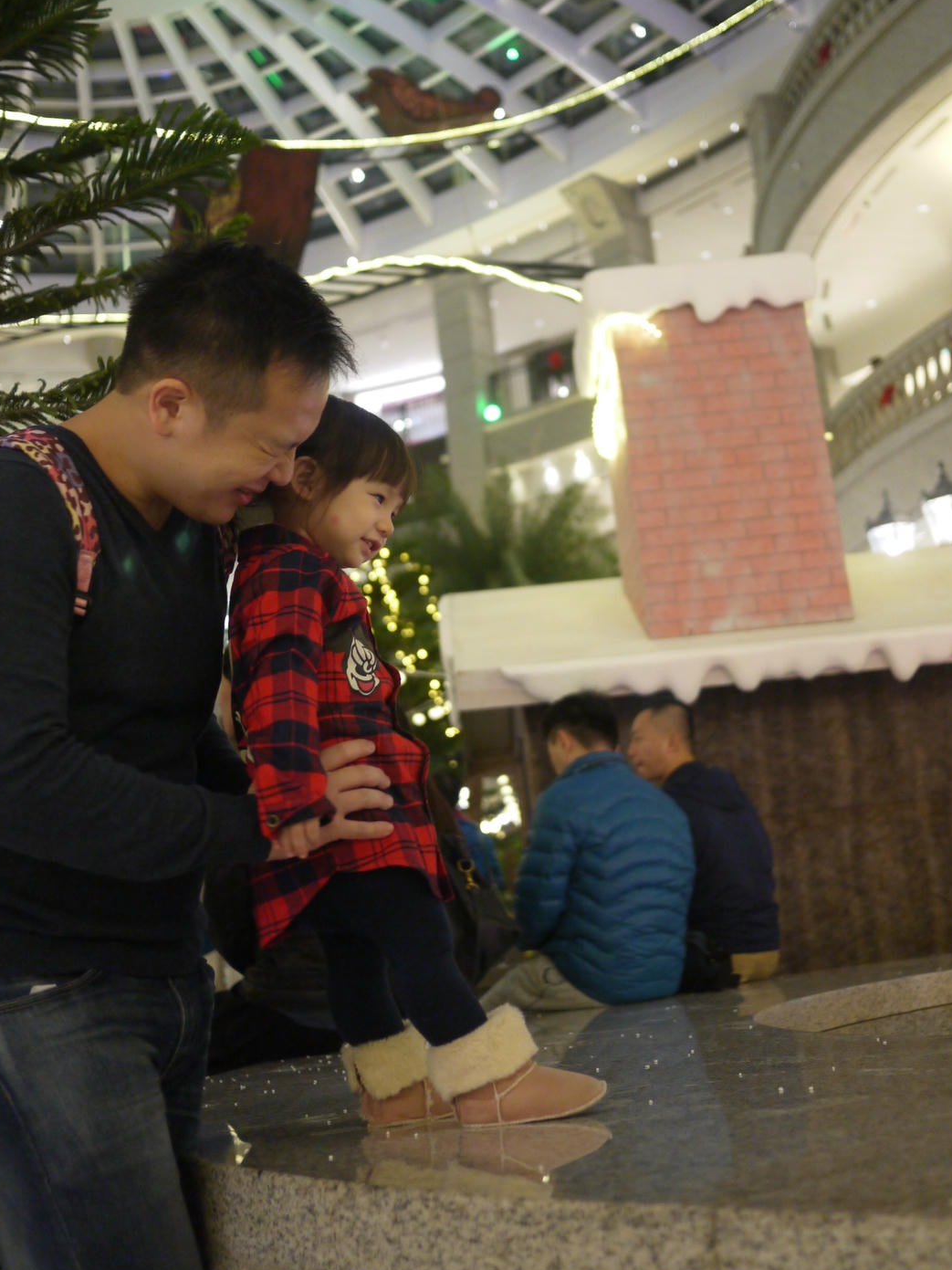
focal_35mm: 46
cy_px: 550
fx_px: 1687
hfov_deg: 31.5
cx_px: 518
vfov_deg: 41.2
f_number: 1.7
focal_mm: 20
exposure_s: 1/60
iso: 640
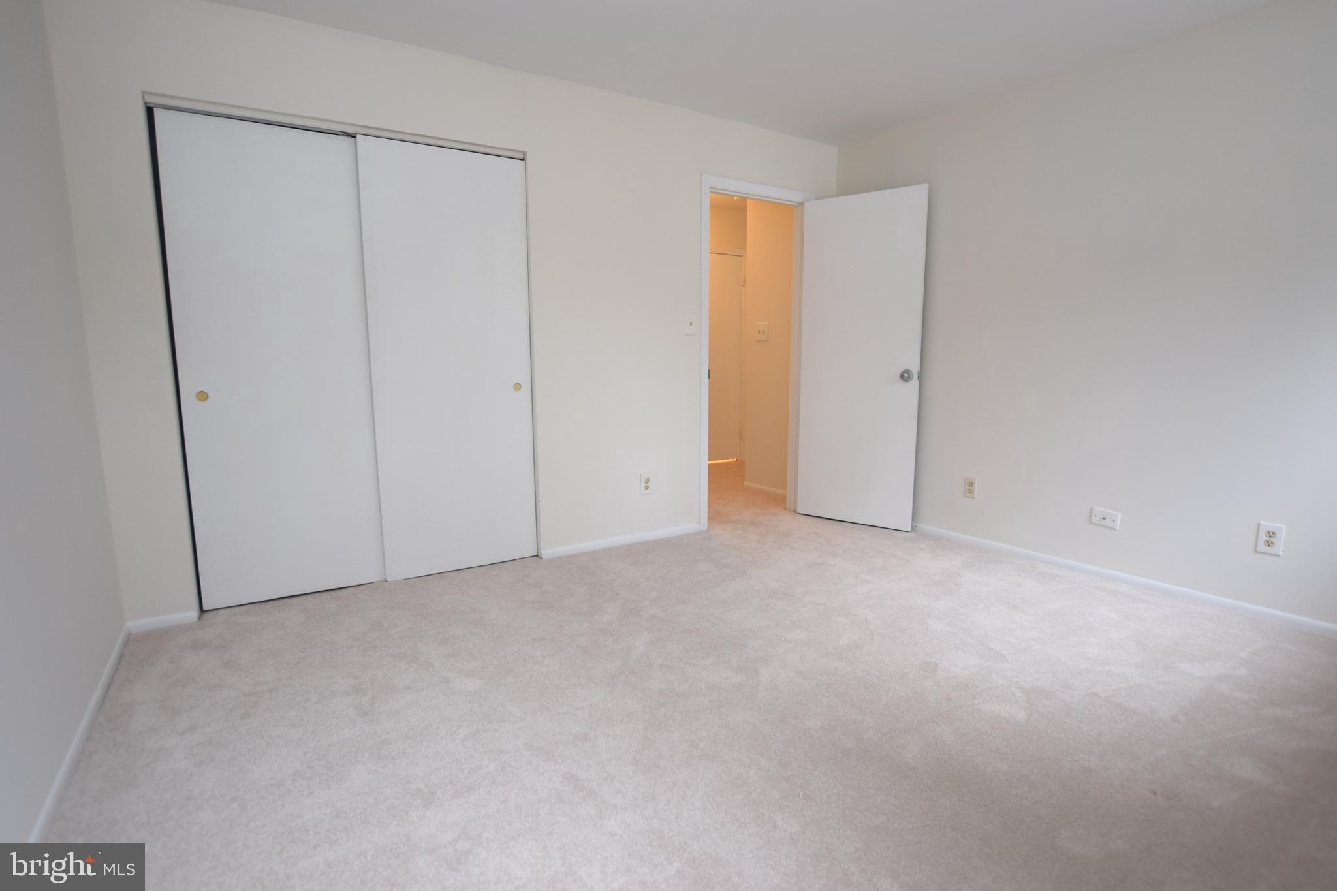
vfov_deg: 69.6
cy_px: 446
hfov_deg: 92.4
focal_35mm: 17
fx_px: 641
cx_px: 668
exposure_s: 1/80
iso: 400
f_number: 4.5
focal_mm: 11.5
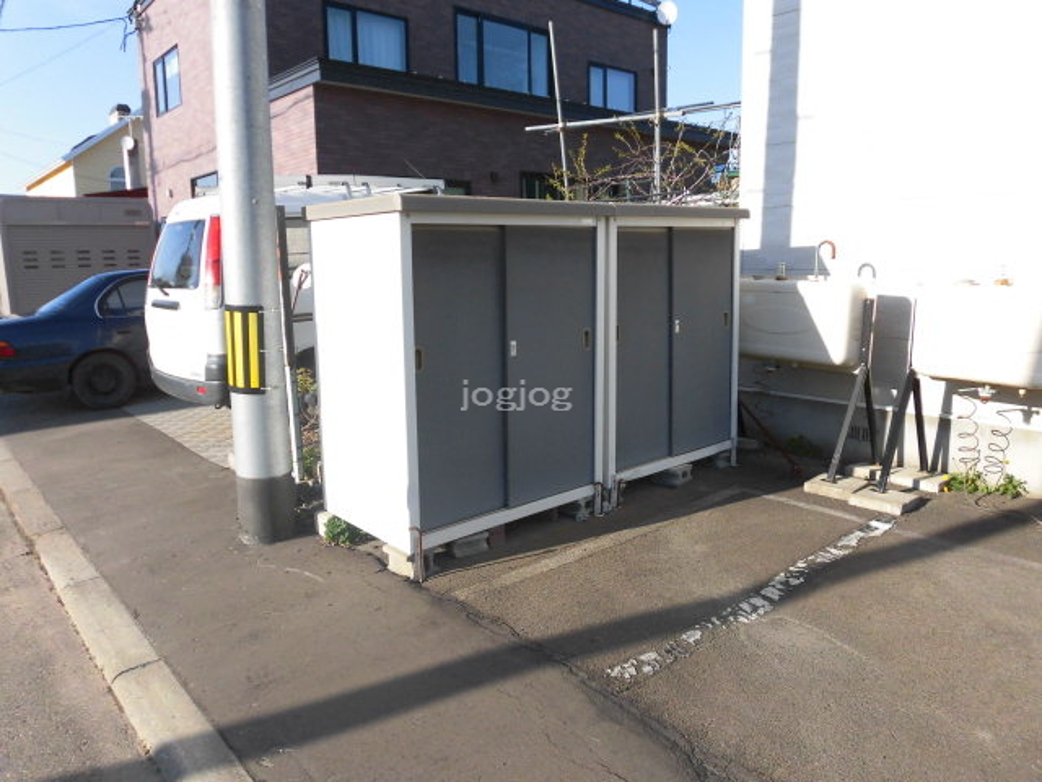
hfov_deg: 71.6
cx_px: 521
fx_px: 722
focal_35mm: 24
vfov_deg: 56.8
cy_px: 391
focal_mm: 4.3
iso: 100
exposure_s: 1/800
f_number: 3.1
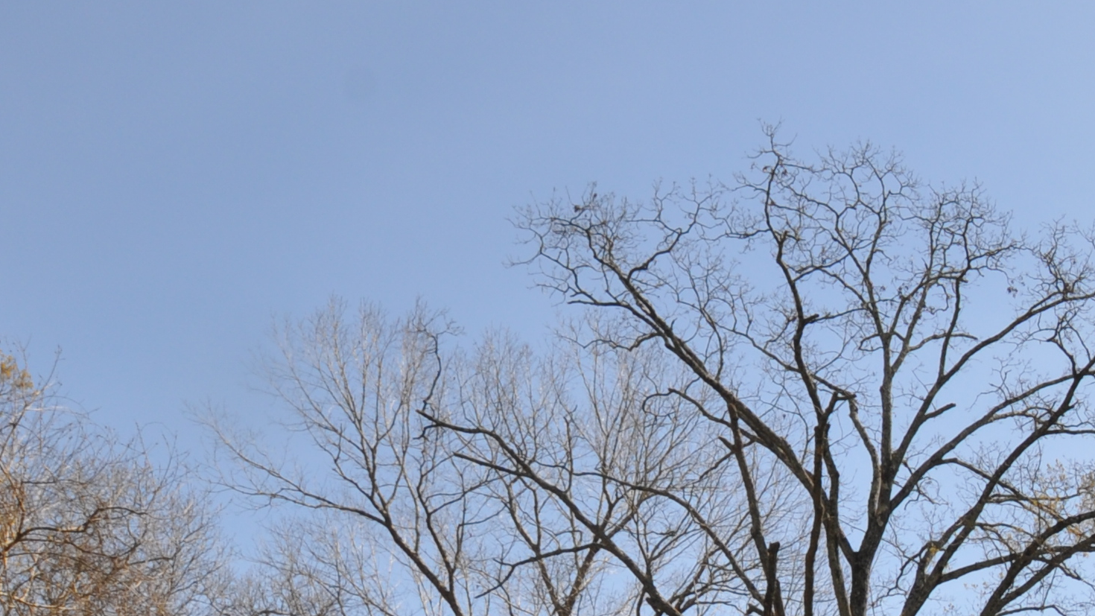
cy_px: 725
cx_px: 1271
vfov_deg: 19.1
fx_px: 1728
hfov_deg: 30.5
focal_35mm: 60
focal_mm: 13
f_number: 11
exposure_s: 1/200
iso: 200
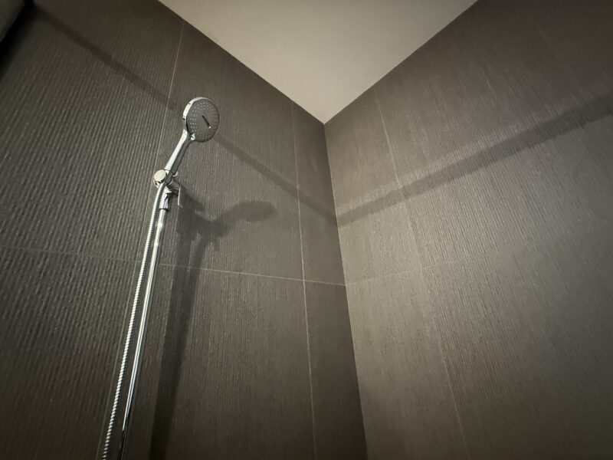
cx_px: 306
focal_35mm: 14
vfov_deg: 85.7
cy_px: 230
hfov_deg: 102.1
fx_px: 248
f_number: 2.2
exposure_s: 1/30
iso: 1600
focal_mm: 2.22
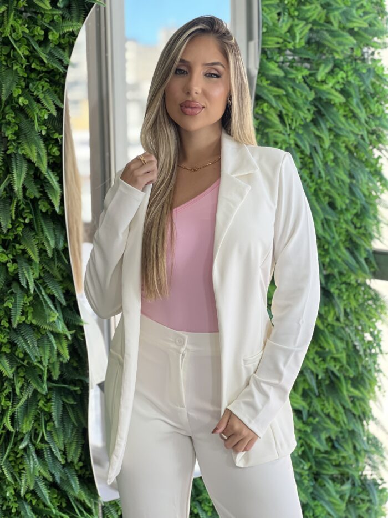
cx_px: 194
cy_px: 259
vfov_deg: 25.3
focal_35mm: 77
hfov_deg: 19.1
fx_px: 1150
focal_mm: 9
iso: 64
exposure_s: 1/120
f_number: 2.8
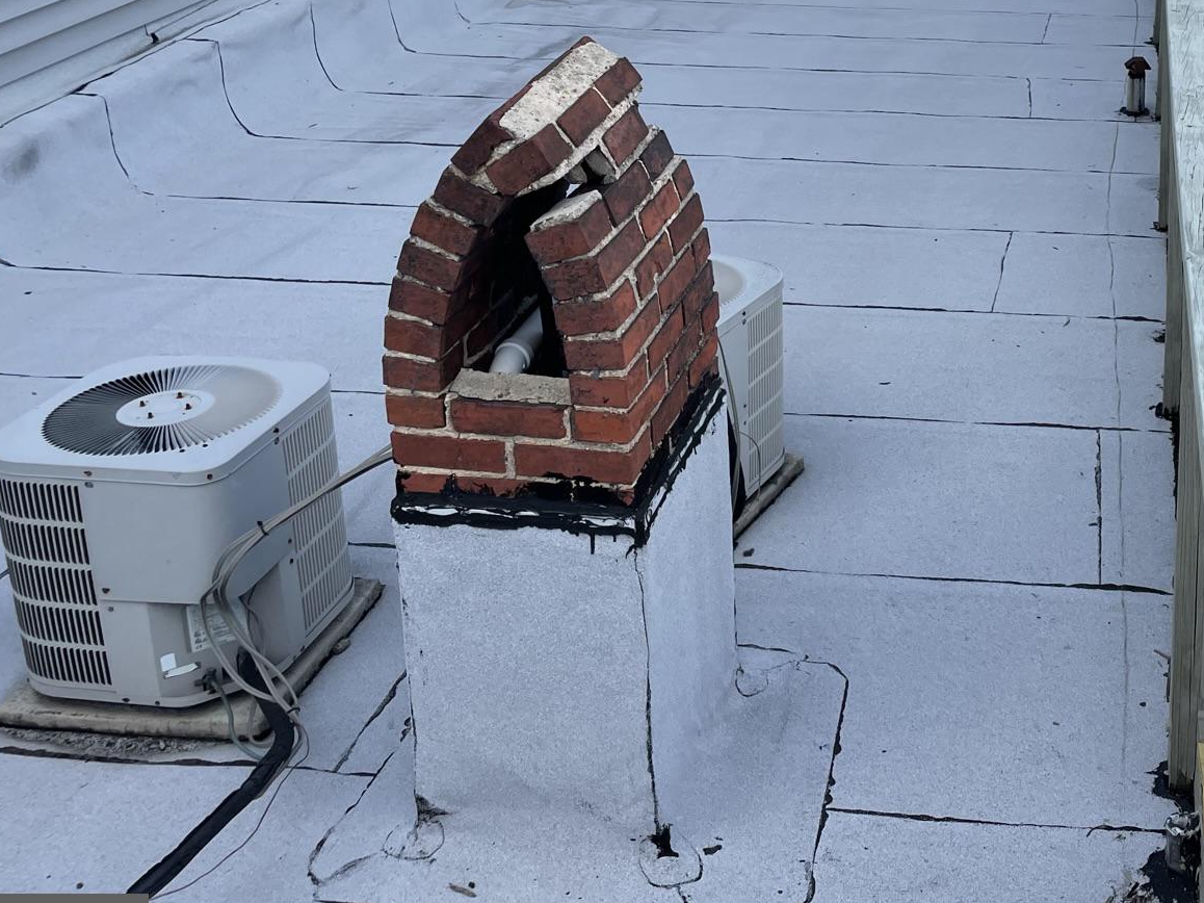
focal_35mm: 46
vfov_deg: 30.7
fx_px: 1600
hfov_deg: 39.7
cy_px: 180
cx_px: 953
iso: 32
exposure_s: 1/812
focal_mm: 4.2
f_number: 1.6
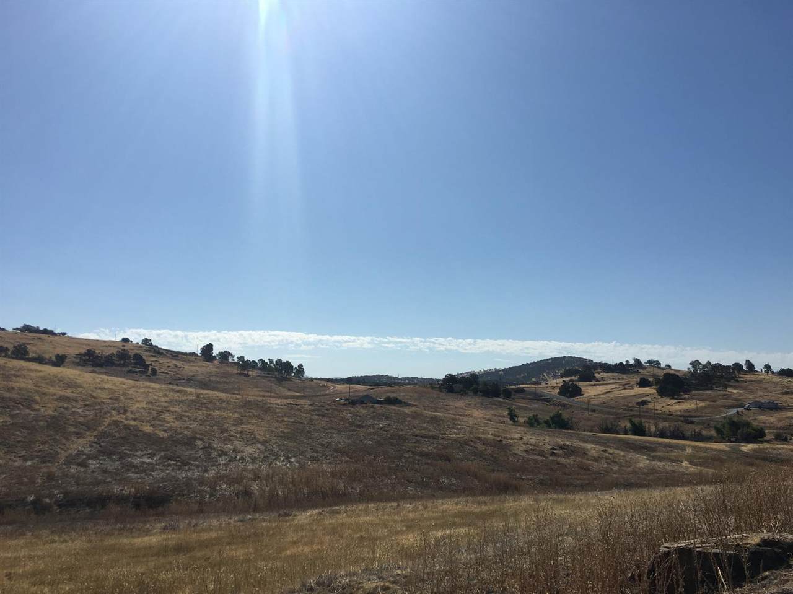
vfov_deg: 48.2
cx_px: 396
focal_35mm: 29
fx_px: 664
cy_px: 297
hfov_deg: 61.7
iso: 25
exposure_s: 1/4049
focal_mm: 4.15
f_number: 2.2
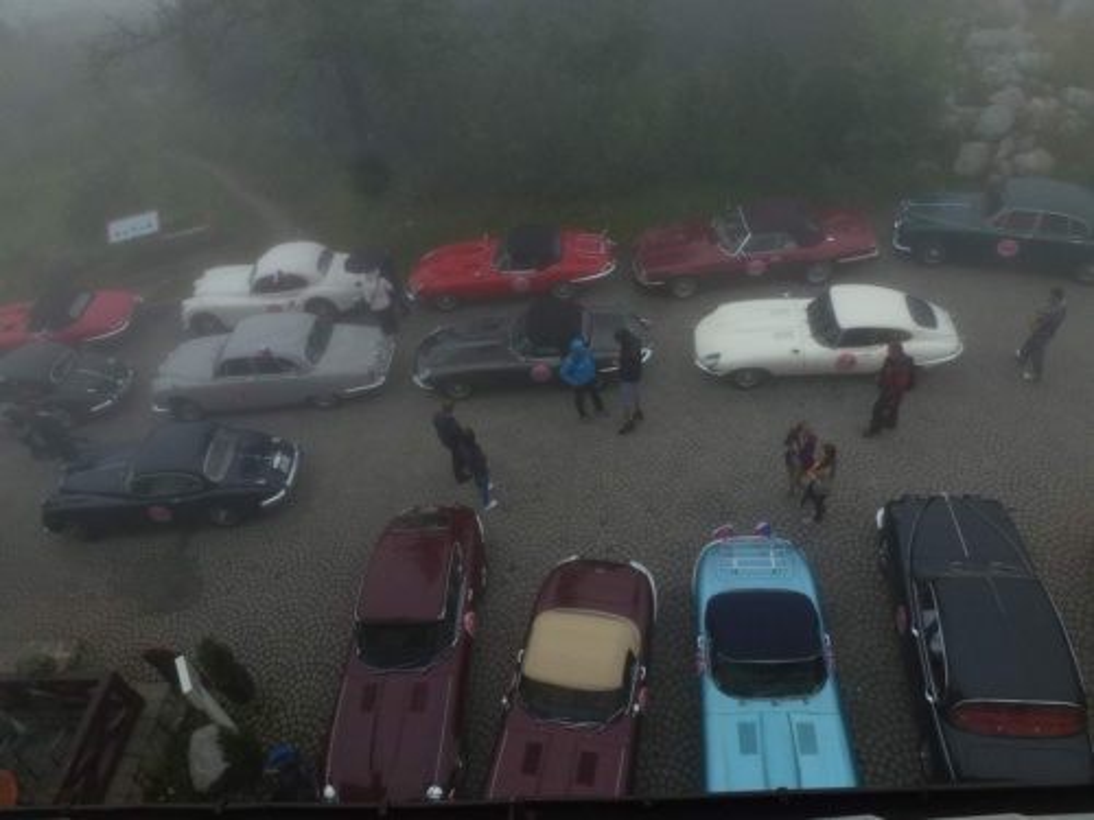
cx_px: 547
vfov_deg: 56.8
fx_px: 758
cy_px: 410
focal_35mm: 24
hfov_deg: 71.6
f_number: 4
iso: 100
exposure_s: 1/160
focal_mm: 4.3
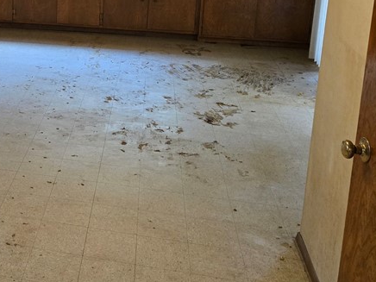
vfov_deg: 25.8
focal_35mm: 54
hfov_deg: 32.7
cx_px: 1
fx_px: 587
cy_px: 9
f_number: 1.8
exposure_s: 1/120
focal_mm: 5.4
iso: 400
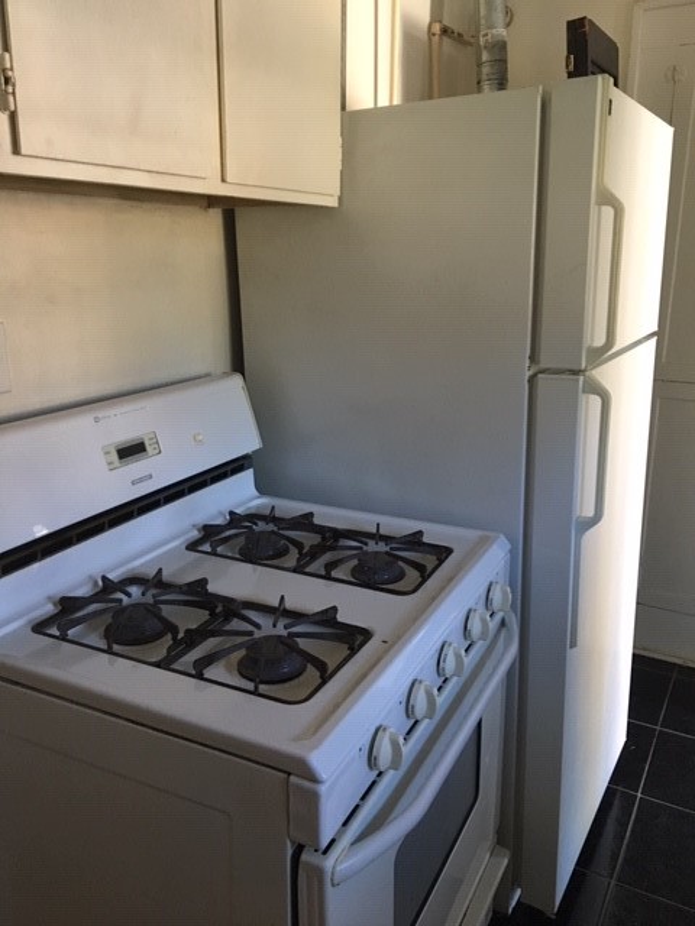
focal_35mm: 29
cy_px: 463
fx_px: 776
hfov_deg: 48.2
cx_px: 348
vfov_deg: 61.7
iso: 125
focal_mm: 4.15
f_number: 2.2
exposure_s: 1/30
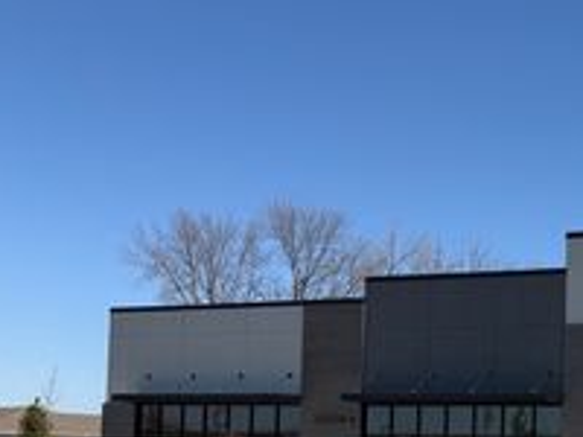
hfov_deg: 28.2
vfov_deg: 23.5
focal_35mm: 60
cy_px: 427
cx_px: 694
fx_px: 1011
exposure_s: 1/5319
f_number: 1.78
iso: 80
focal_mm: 6.76
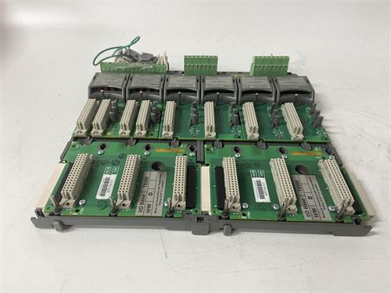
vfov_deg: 53.1
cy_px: 146
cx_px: 196
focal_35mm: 26
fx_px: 294
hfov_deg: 67.3
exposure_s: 1/50
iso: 125
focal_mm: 4.25
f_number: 1.8
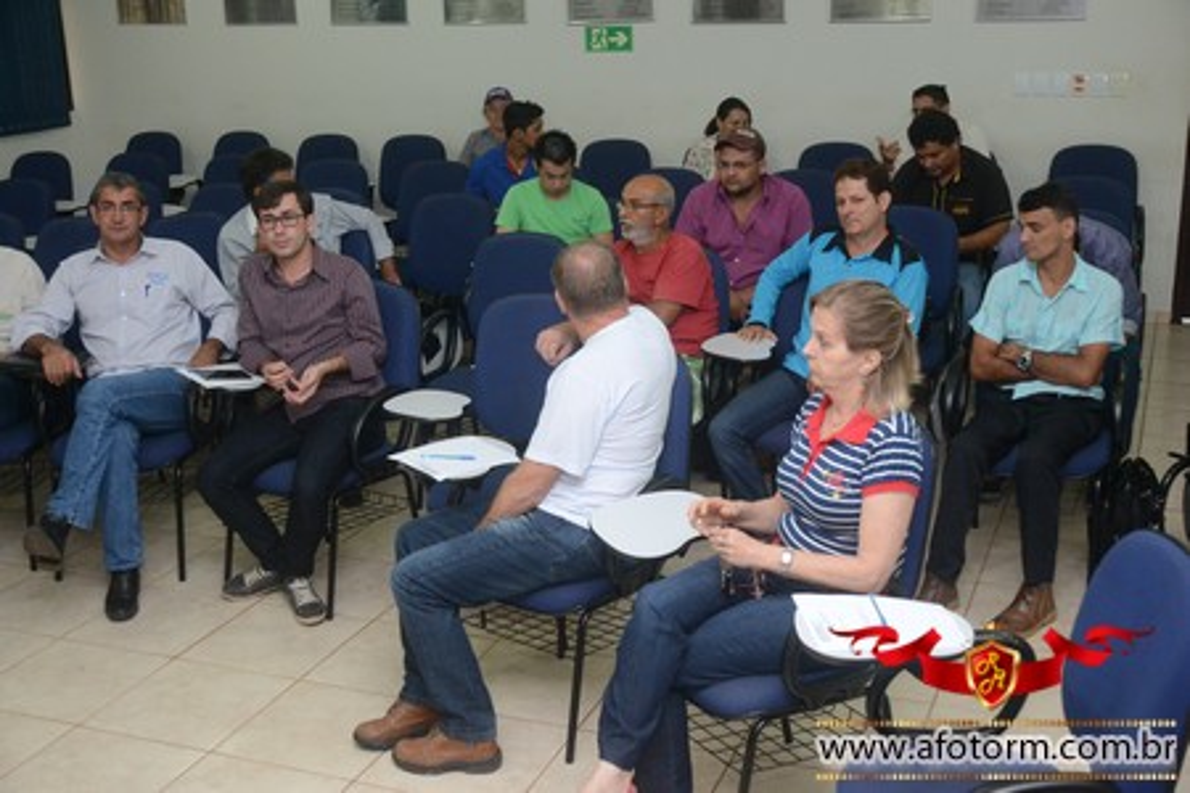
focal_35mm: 46
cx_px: 595
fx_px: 1537
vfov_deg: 28.9
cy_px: 396
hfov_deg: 42.3
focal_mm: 31
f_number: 5
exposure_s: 1/125
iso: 1600
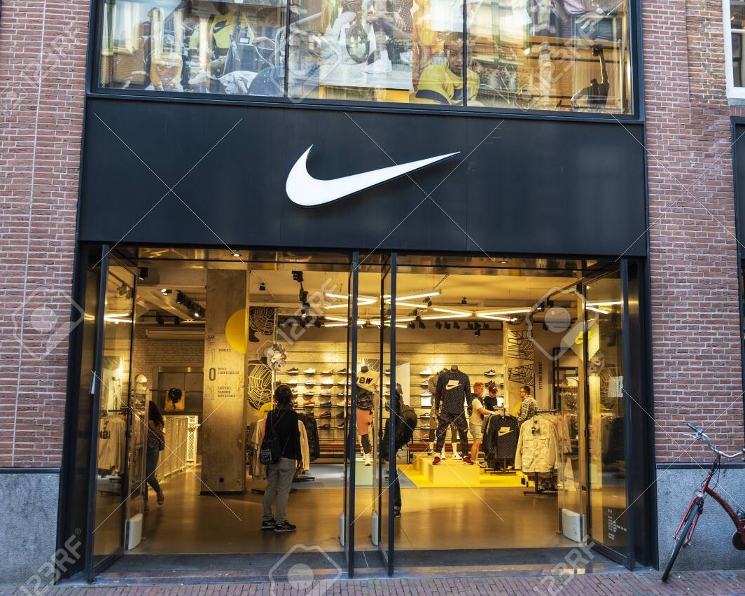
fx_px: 860
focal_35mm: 39
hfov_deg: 46.7
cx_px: 428
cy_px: 295
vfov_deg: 38.2
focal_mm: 34
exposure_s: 1/60
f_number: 4.5
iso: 200
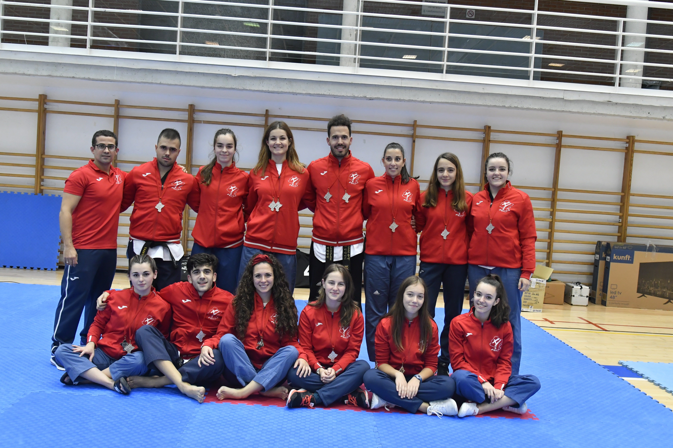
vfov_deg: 36.9
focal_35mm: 36
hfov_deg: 53.1
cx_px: 336
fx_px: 673
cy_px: 224
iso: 2000
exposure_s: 1/125
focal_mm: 24
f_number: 5.6
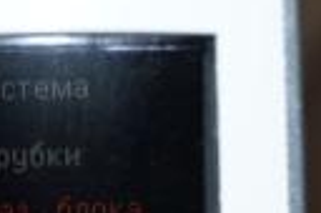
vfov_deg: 8.6
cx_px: 30
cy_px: 277
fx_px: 1398
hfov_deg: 13.0
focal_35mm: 157
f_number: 4.5
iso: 100
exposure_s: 1/160
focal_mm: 30
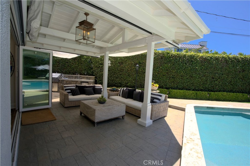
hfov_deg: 96.8
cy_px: 83
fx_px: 111
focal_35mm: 16
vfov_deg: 73.7
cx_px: 125
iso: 800
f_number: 16
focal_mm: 16
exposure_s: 1/125
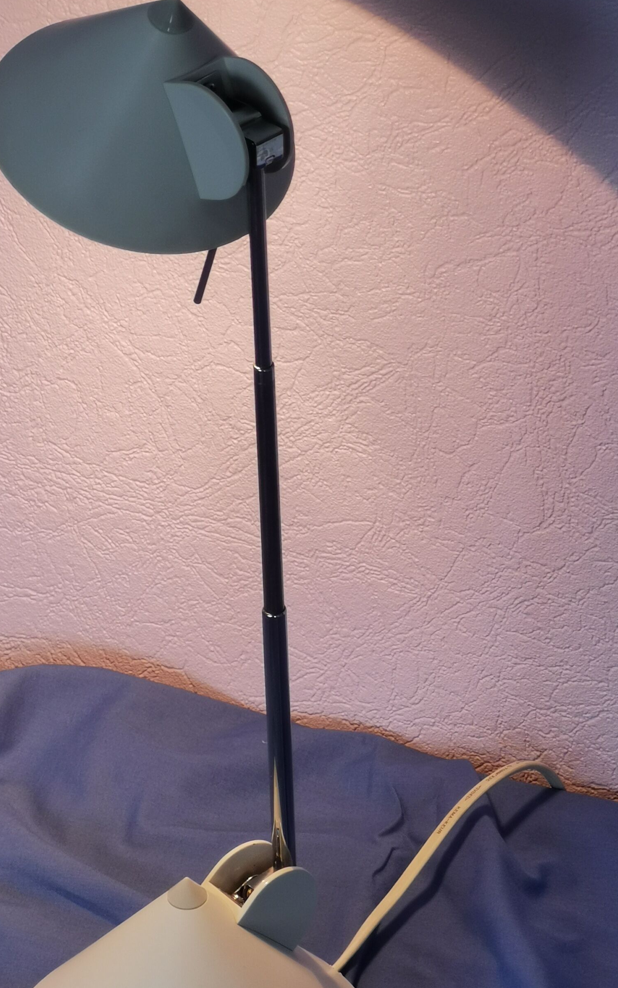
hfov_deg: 10.1
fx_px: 3503
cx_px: 224
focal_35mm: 130
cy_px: 566
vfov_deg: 16.1
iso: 64
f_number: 2.4
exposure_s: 1/50
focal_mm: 7.48
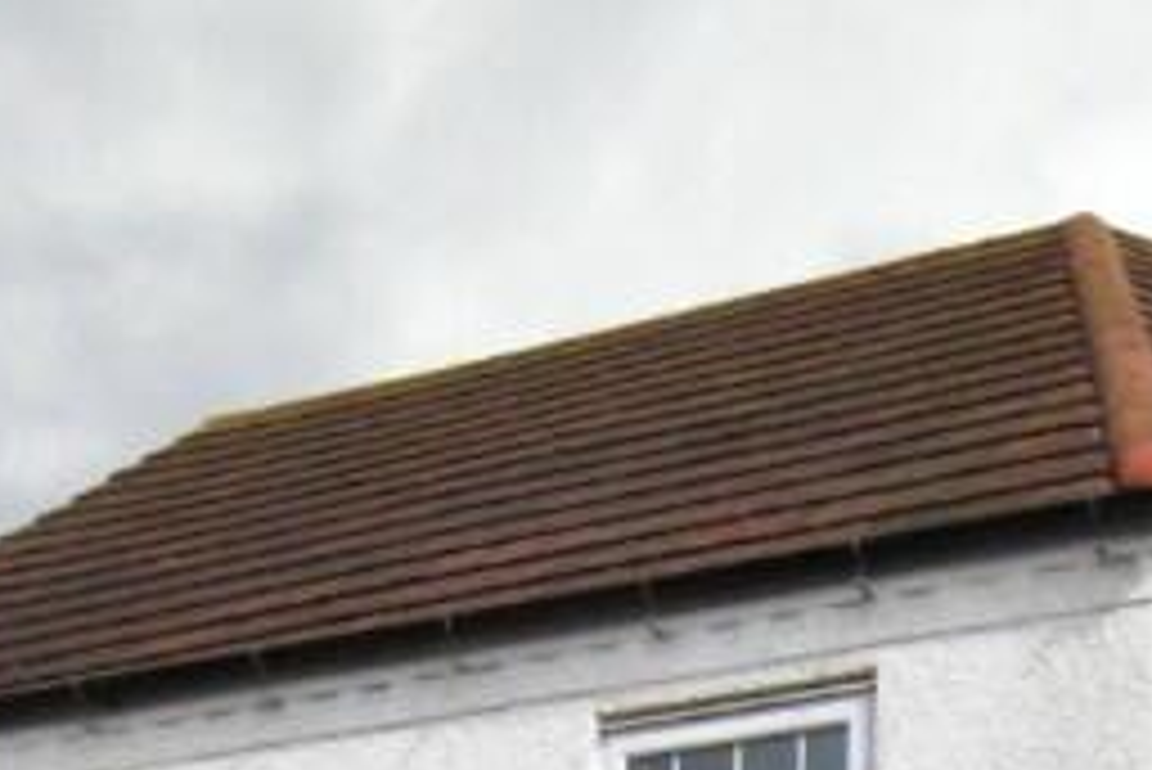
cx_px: 950
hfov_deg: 28.5
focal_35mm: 69
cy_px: 1245
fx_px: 2209
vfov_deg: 17.3
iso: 12800
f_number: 22
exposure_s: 1/2500
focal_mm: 11.5
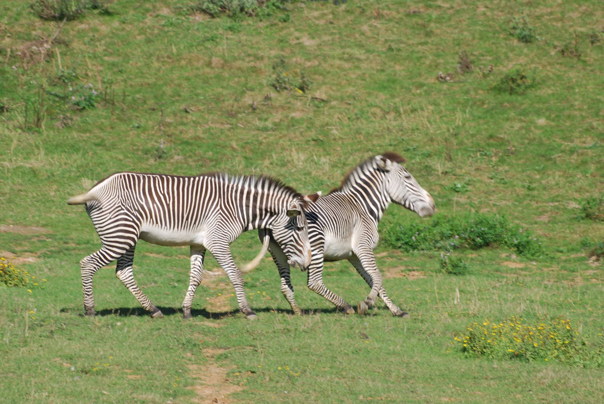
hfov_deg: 4.6
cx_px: 302
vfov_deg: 3.1
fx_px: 7559
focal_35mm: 450
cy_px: 202
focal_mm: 300
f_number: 8
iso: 100
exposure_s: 1/250
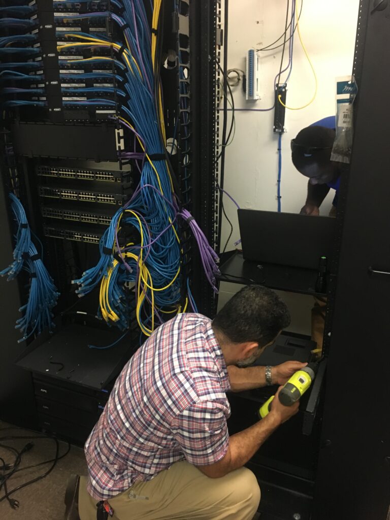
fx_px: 436
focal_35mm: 29
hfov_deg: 48.2
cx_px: 195
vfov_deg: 61.7
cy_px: 260
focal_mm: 4.15
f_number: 2.2
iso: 200
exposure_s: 1/24
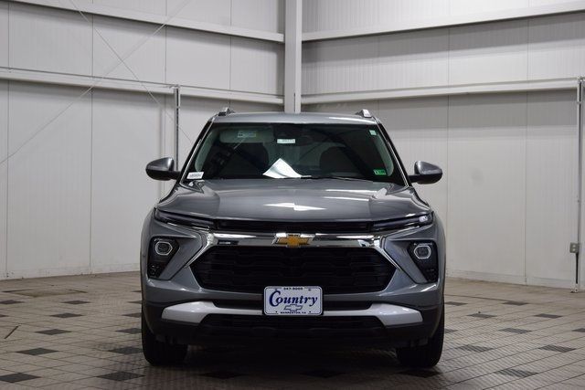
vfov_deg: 20.6
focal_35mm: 66
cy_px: 195
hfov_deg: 30.5
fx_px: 1073
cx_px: 292
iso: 400
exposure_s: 1/25
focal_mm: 44
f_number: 7.1
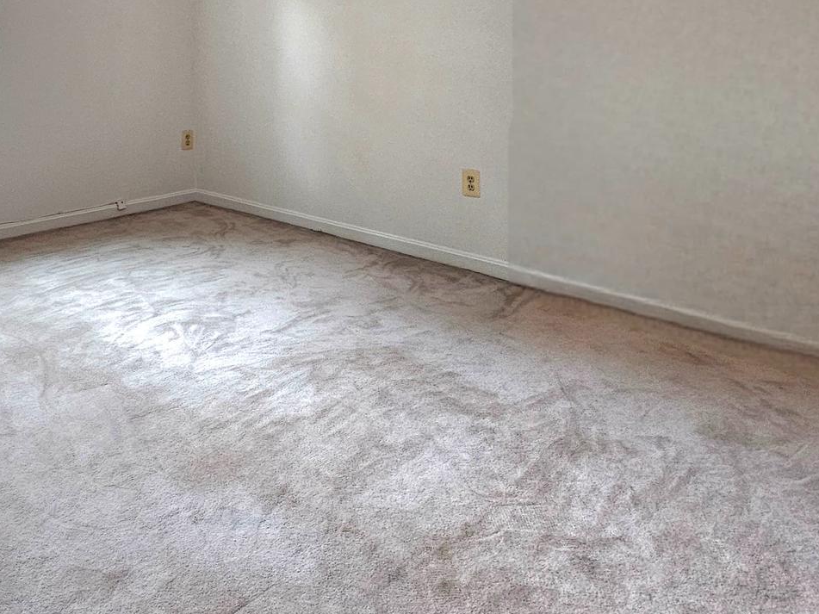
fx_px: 662
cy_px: 27
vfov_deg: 43.9
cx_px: 232
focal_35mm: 28
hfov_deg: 60.8
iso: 400
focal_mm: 2.2
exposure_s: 1/30
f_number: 2.2
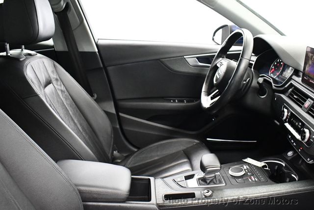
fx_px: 314
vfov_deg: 36.9
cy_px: 105
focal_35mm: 36
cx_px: 157
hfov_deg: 53.1
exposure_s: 1/60
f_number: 3.5
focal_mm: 18
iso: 4000
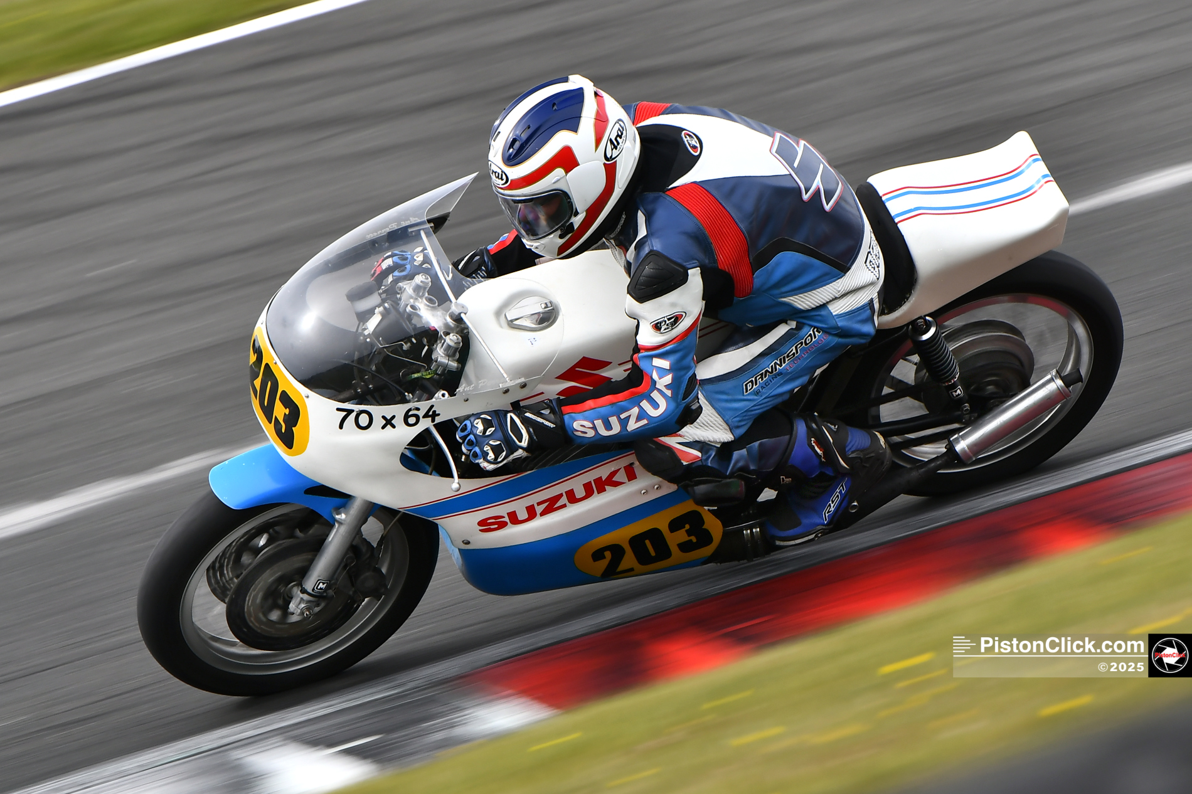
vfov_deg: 3.4
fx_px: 13407
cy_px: 397
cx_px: 596
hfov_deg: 5.1
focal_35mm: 405
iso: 200
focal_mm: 270
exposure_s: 1/250
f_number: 5.6
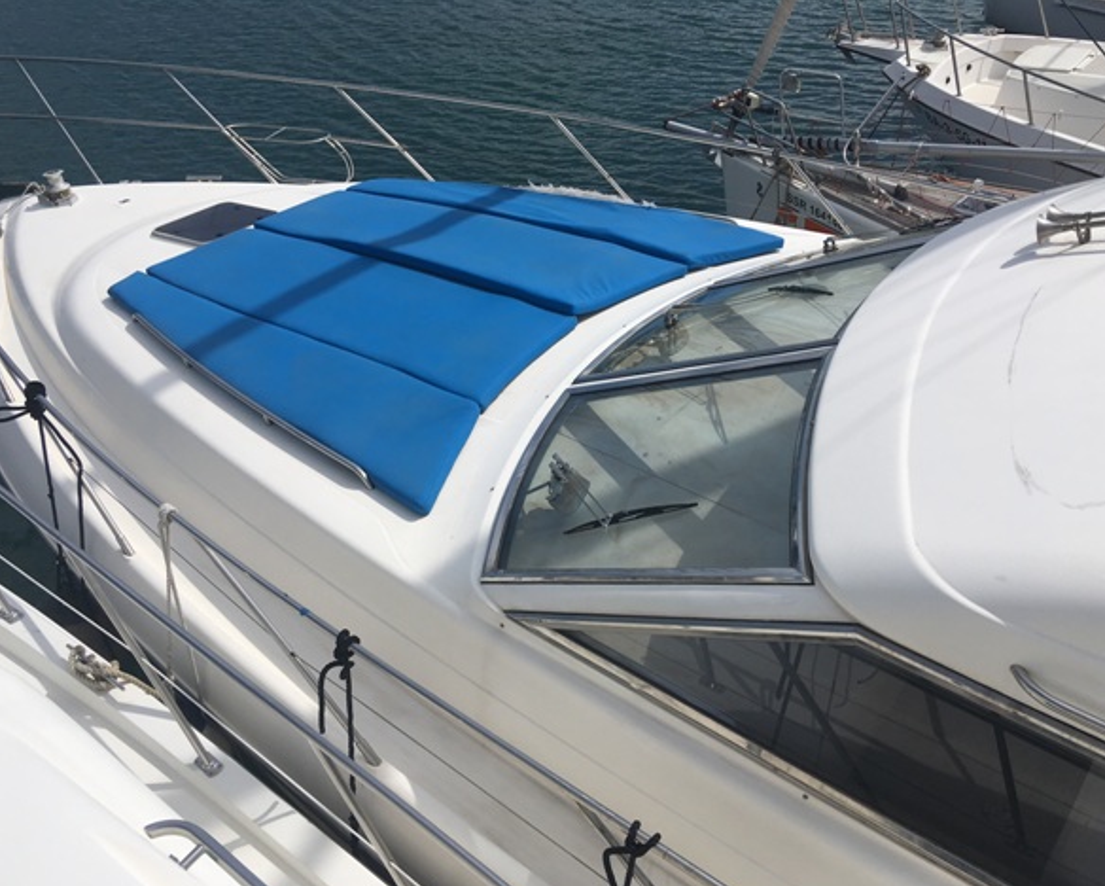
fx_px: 1014
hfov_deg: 57.1
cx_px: 560
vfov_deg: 47.2
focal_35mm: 31
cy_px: 451
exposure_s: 1/4525
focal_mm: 4.15
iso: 25
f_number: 2.2
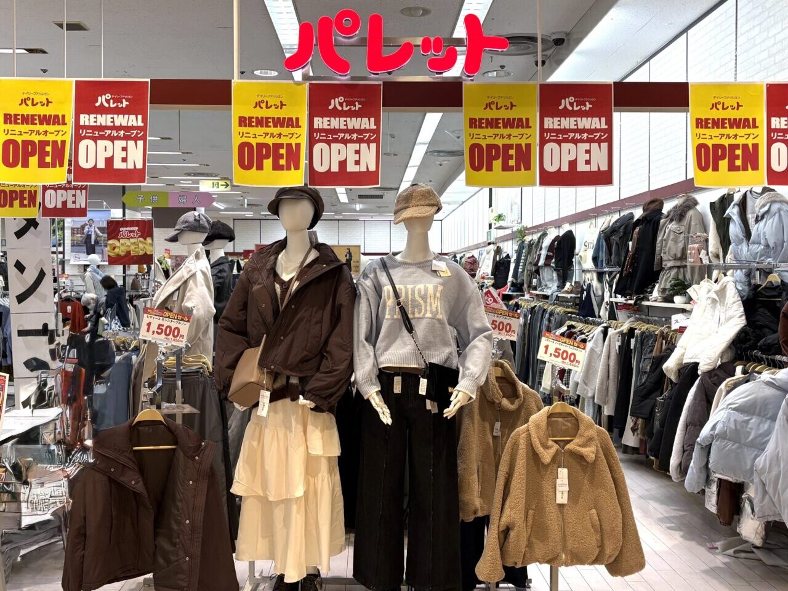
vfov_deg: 53.1
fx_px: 592
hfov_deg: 67.3
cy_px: 296
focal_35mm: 26
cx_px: 394
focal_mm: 5.96
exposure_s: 1/126
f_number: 1.6
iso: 64
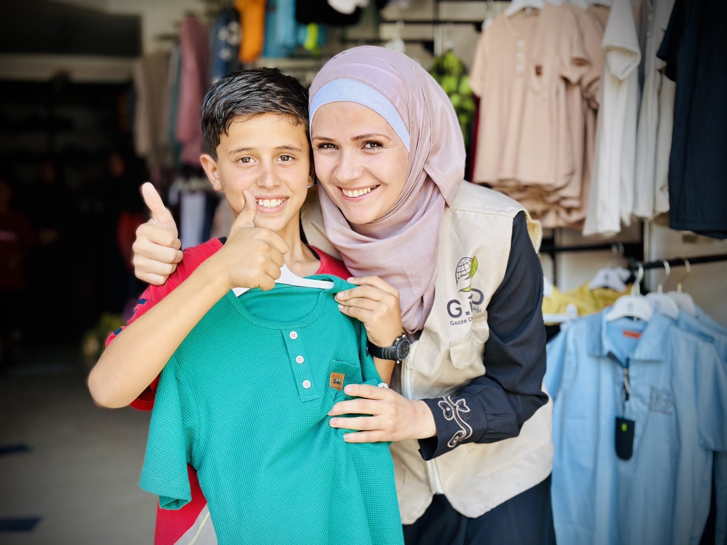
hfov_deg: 38.9
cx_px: 360
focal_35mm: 49
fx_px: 1029
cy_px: 276
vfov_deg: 29.7
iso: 80
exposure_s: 1/387
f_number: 1.78
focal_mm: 6.86
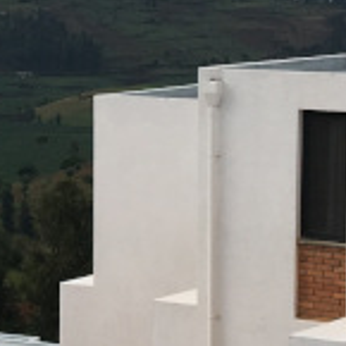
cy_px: 107
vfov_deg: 10.5
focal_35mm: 166
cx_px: -196
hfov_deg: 10.1
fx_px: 1877
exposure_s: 1/1183
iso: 25
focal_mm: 4.15
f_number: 2.2
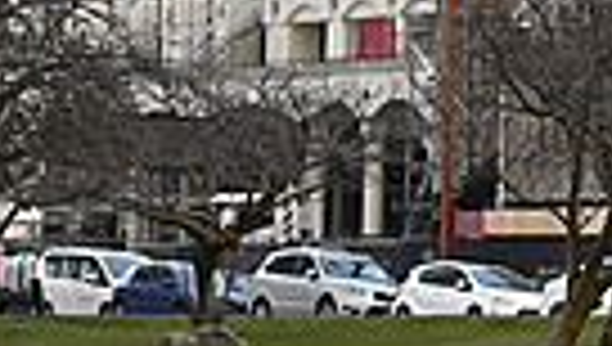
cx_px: 45
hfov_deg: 6.5
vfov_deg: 3.6
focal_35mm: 332
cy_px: -445
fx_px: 5396
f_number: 5
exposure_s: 1/250
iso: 200
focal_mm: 54
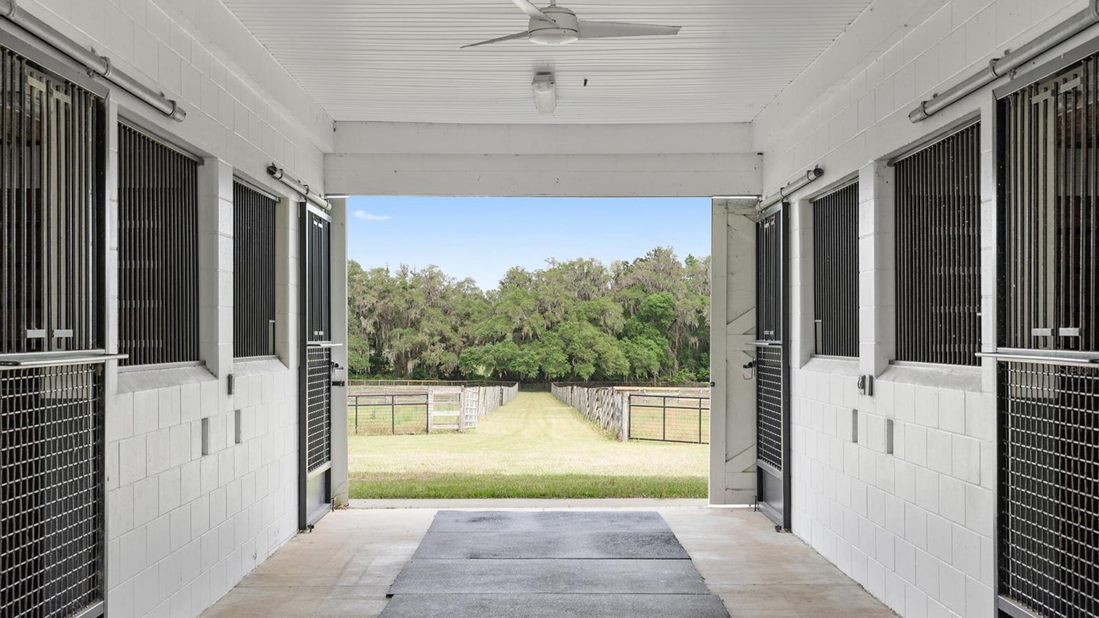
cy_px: 369
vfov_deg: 25.8
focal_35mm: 46
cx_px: 559
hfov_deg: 44.4
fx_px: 1347
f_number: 7.1
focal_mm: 43.2
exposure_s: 1/15
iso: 160
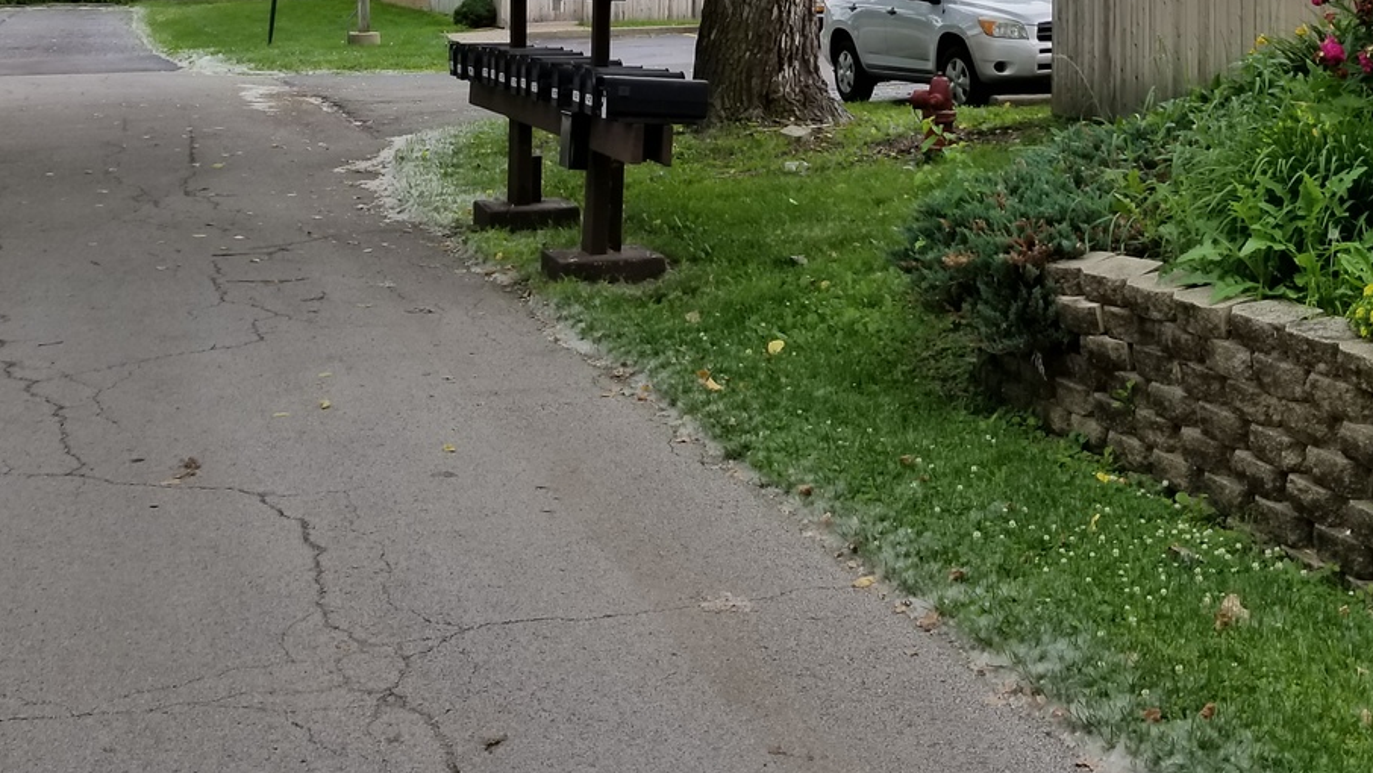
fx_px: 1639
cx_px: 980
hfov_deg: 44.4
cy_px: -41
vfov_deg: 25.0
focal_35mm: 45
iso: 50
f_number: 1.7
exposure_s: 1/287
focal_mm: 4.25
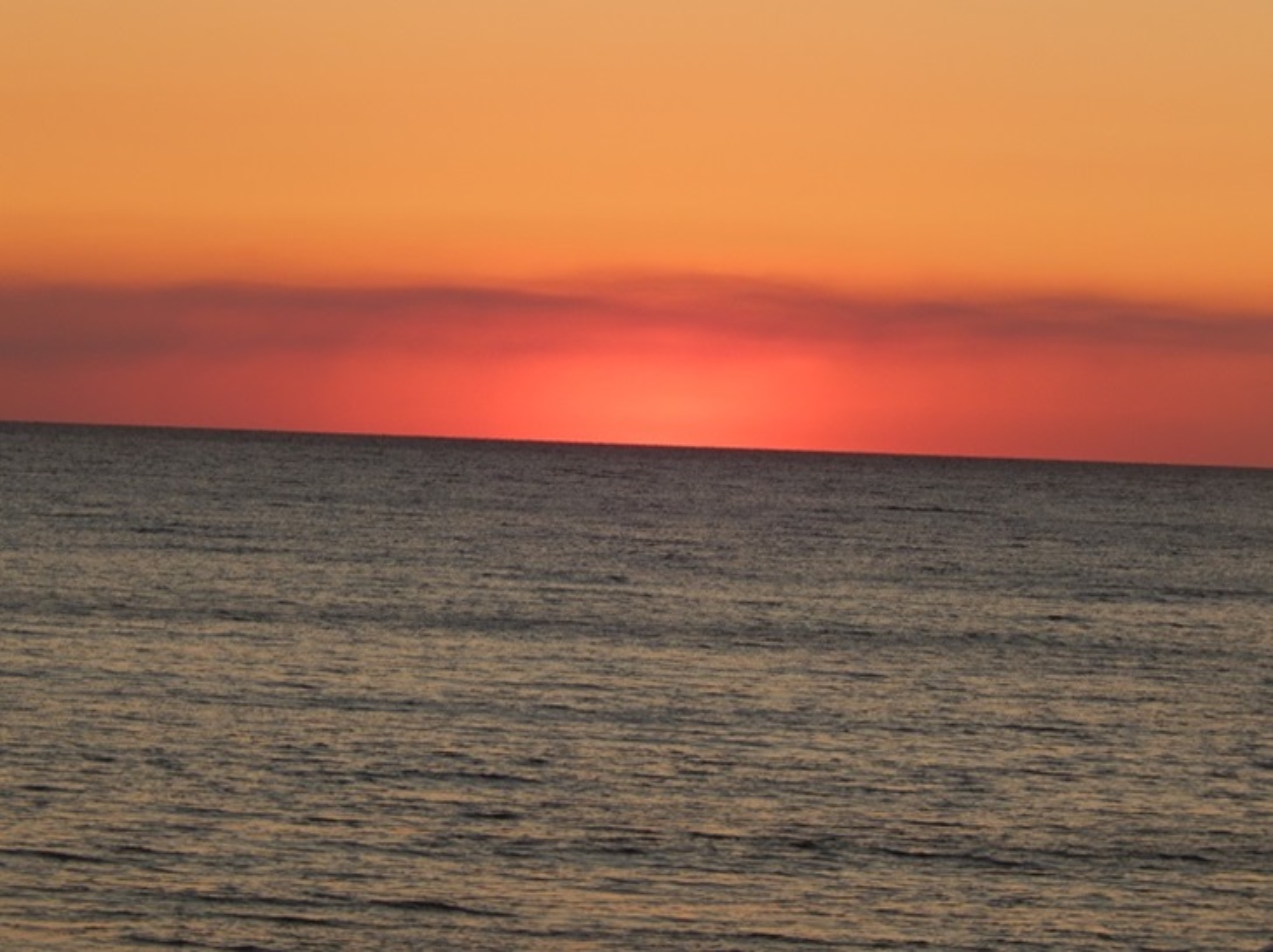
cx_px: 636
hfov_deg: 9.5
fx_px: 7678
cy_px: 476
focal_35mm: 209
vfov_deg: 7.1
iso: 125
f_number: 5.4
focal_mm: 37.1
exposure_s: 1/125
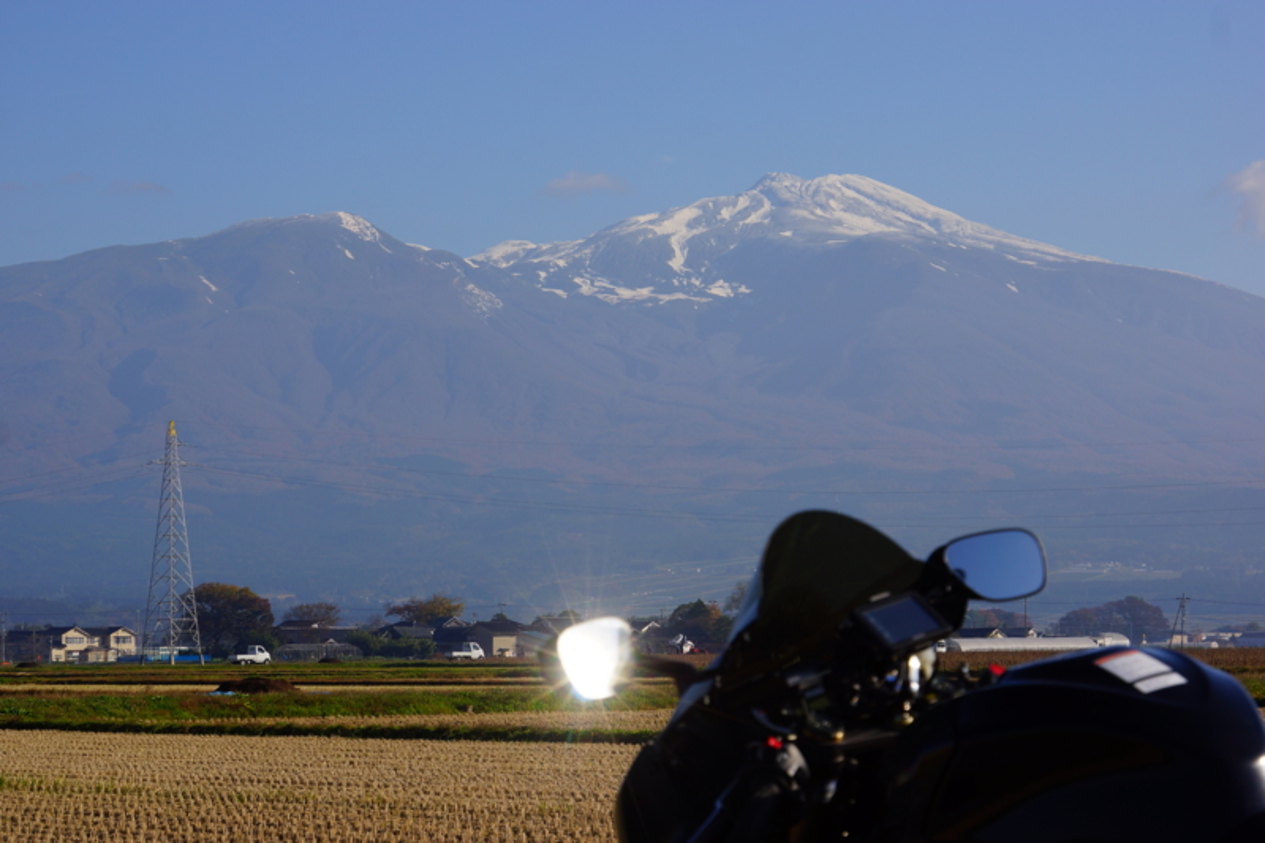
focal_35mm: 106
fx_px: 3724
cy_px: 422
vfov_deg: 12.9
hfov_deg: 19.3
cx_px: 632
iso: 100
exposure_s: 1/400
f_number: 9
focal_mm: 71
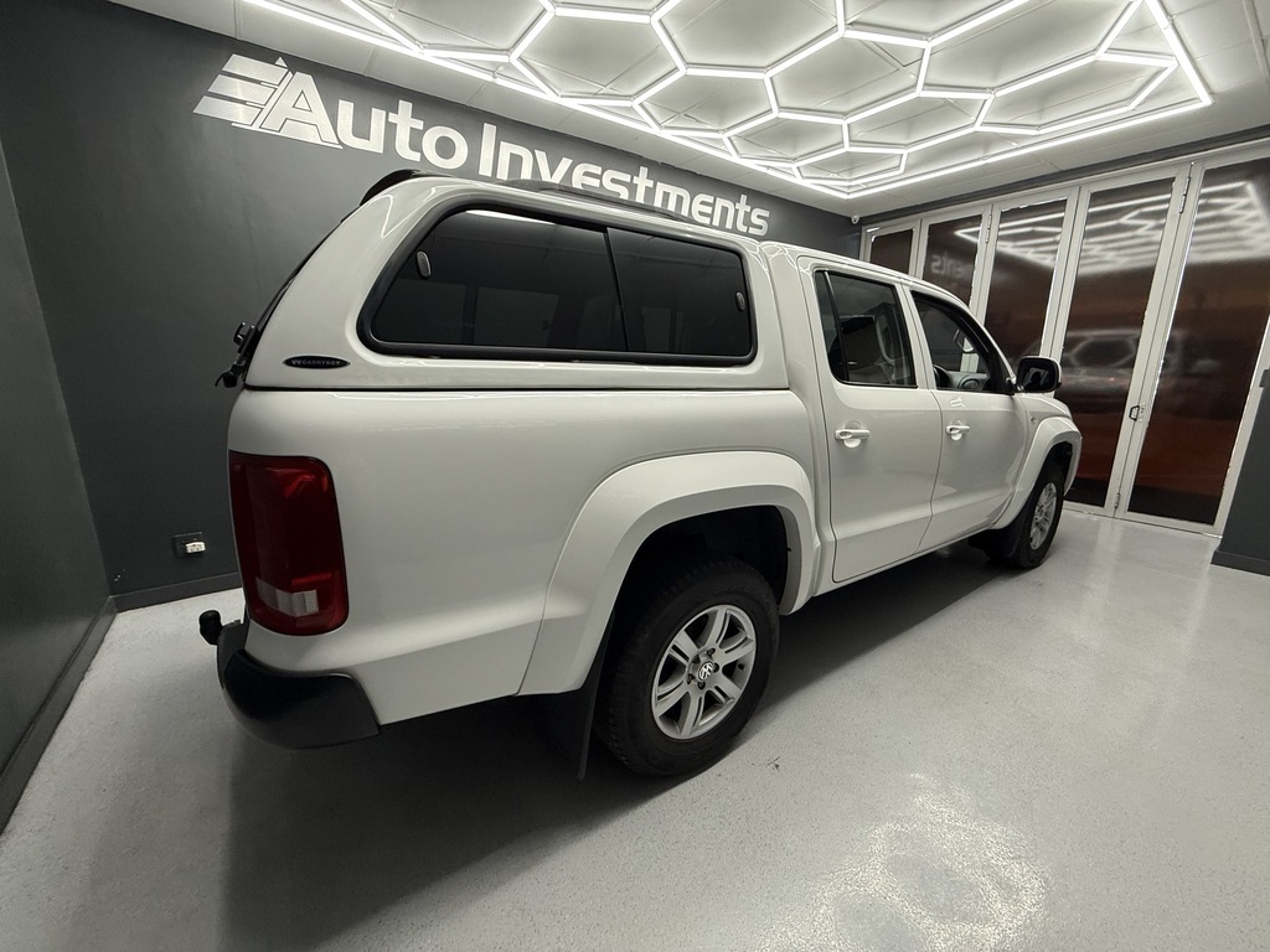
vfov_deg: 85.7
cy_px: 476
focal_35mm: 14
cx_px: 635
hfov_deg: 102.1
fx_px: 514
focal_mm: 2.22
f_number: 2.2
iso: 160
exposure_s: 1/100
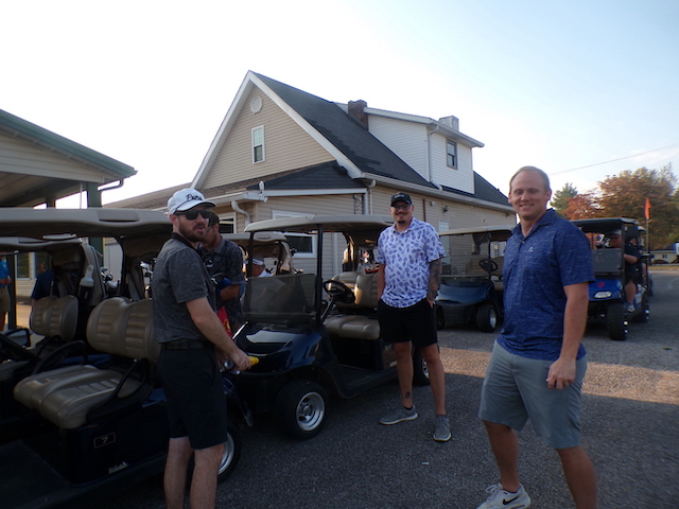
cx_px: 340
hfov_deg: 71.6
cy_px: 254
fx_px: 471
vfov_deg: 56.8
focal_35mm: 24
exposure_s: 1/400
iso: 100
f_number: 3
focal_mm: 4.3
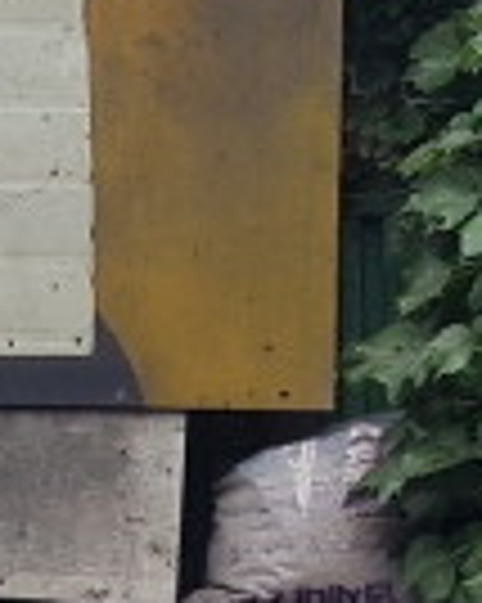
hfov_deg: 9.9
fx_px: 2731
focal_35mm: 153
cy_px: 394
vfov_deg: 12.6
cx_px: -126
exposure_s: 1/784
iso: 50
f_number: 1.7
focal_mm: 4.2
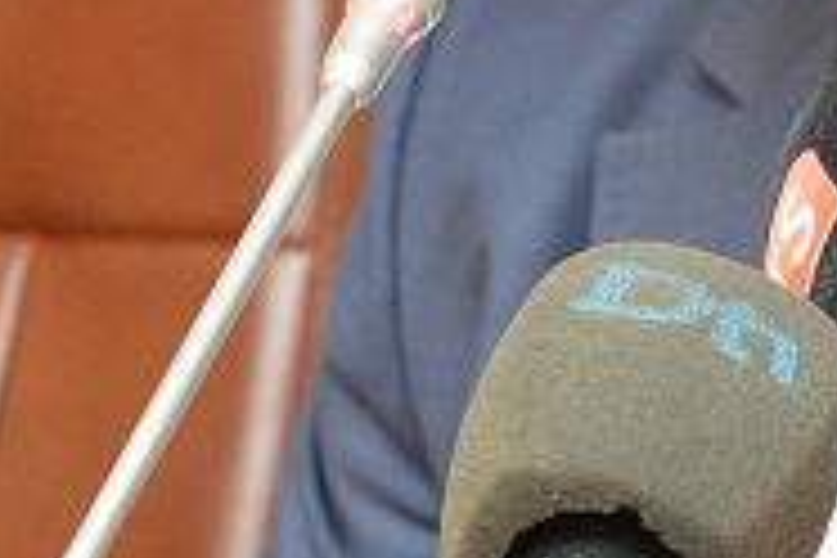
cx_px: 990
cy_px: 176
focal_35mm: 347
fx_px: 8067
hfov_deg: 5.9
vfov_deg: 4.0
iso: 4000
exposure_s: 1/100
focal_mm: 70
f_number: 8
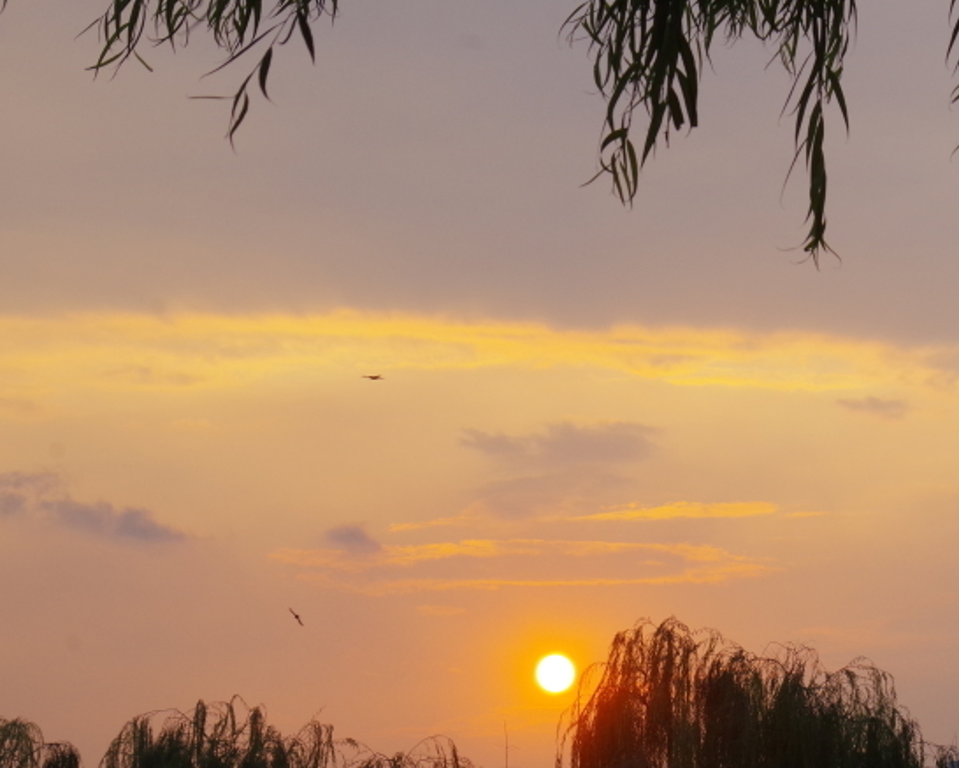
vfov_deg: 11.7
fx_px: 3747
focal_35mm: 132
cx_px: 759
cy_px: 525
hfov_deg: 14.5
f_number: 11
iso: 400
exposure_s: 1/125
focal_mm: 50
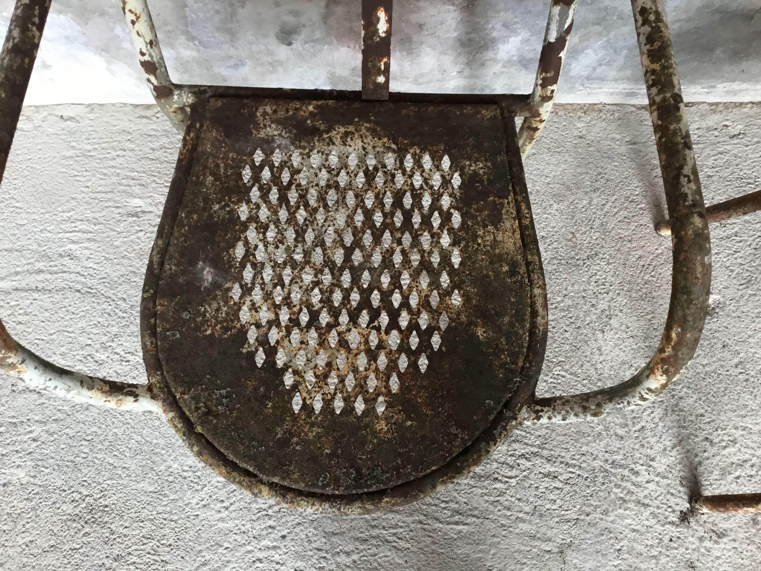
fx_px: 682
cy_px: 286
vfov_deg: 45.4
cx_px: 380
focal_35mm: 31
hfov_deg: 58.4
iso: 32
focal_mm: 3.3
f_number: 2.4
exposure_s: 1/33
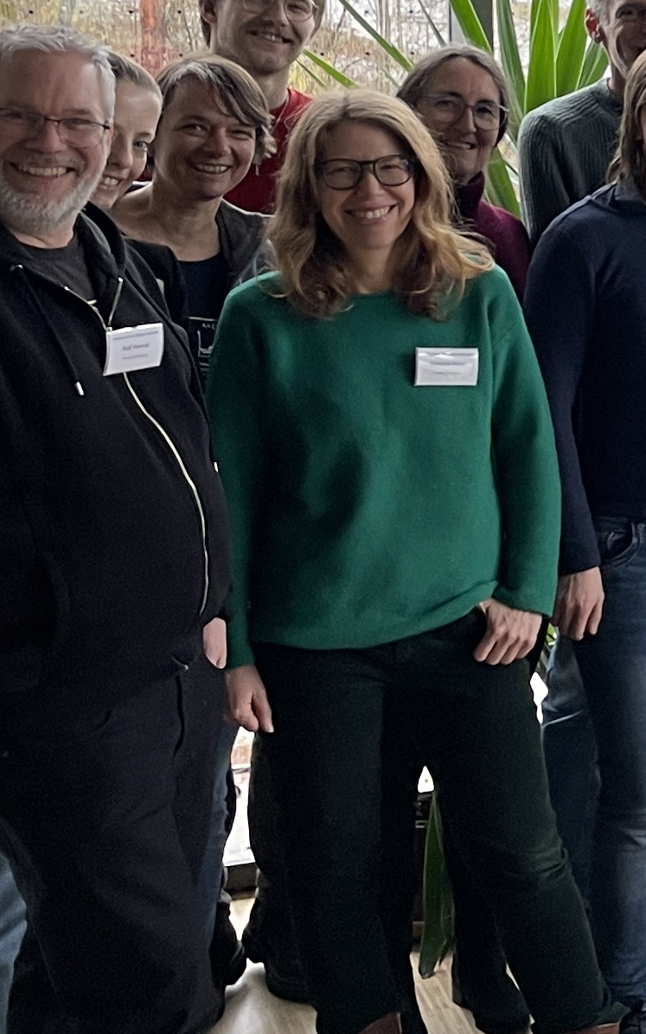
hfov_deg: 12.0
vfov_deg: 21.9
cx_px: 1423
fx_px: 2619
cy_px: 157
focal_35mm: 93
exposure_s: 1/50
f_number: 1.6
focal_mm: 4.2
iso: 64
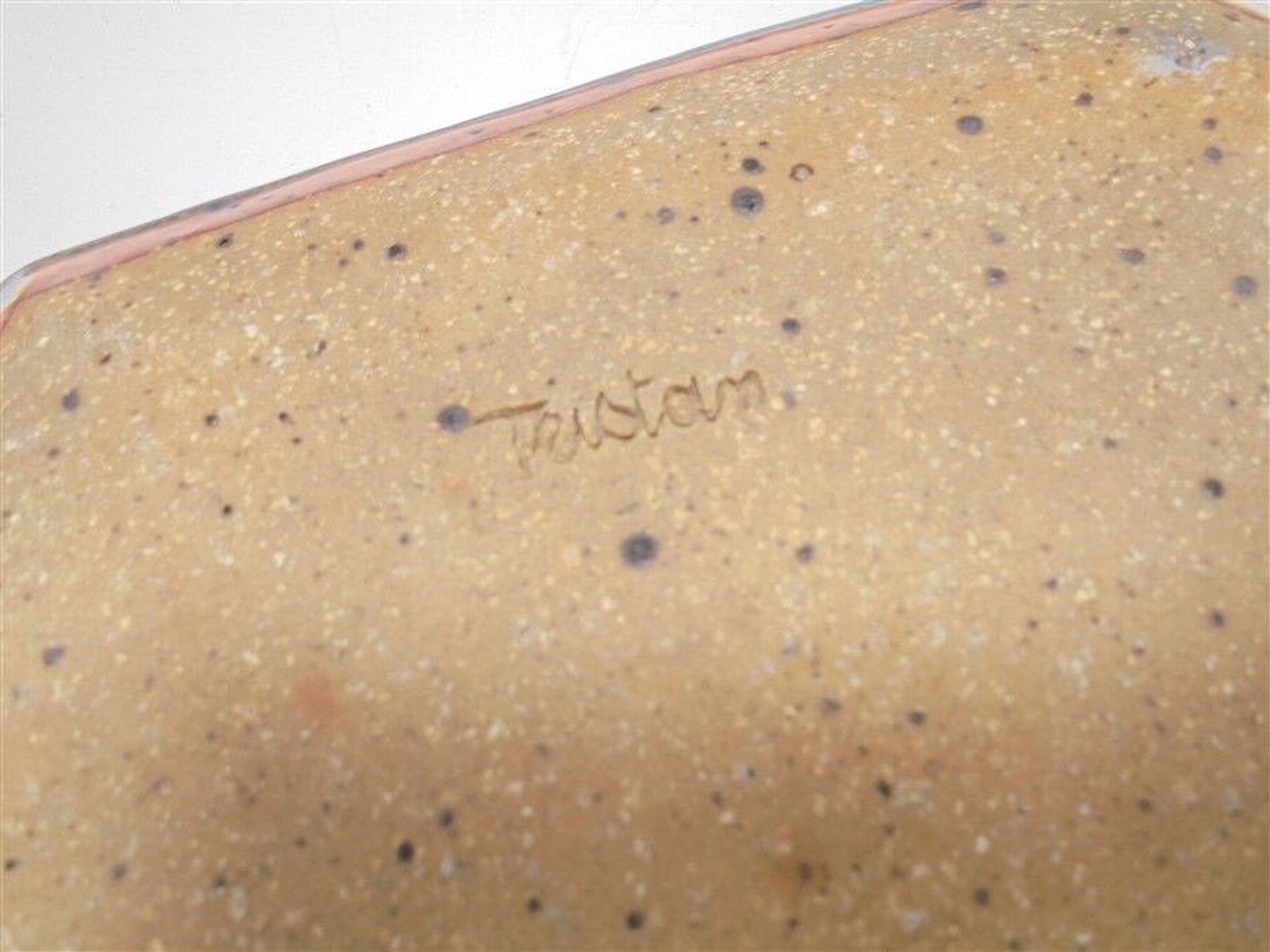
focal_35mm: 29
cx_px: 635
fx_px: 1064
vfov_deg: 48.2
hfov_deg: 61.7
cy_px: 476
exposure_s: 1/30
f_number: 3.7
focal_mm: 5.3
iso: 100
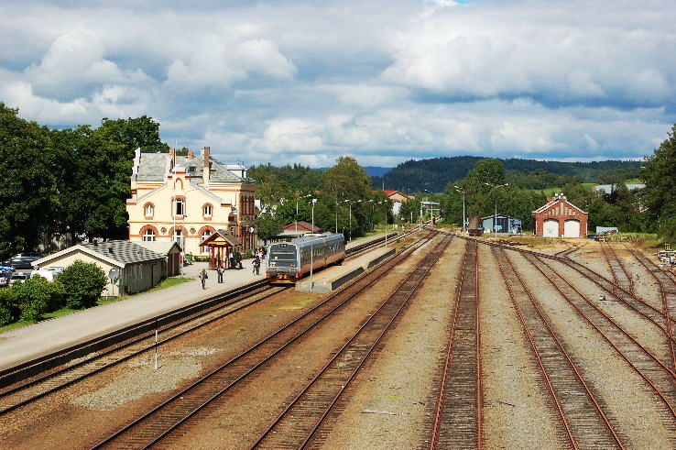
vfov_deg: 16.5
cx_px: 338
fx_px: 1548
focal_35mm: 82
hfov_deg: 24.6
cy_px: 225
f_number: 11
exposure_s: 1/320
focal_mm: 55
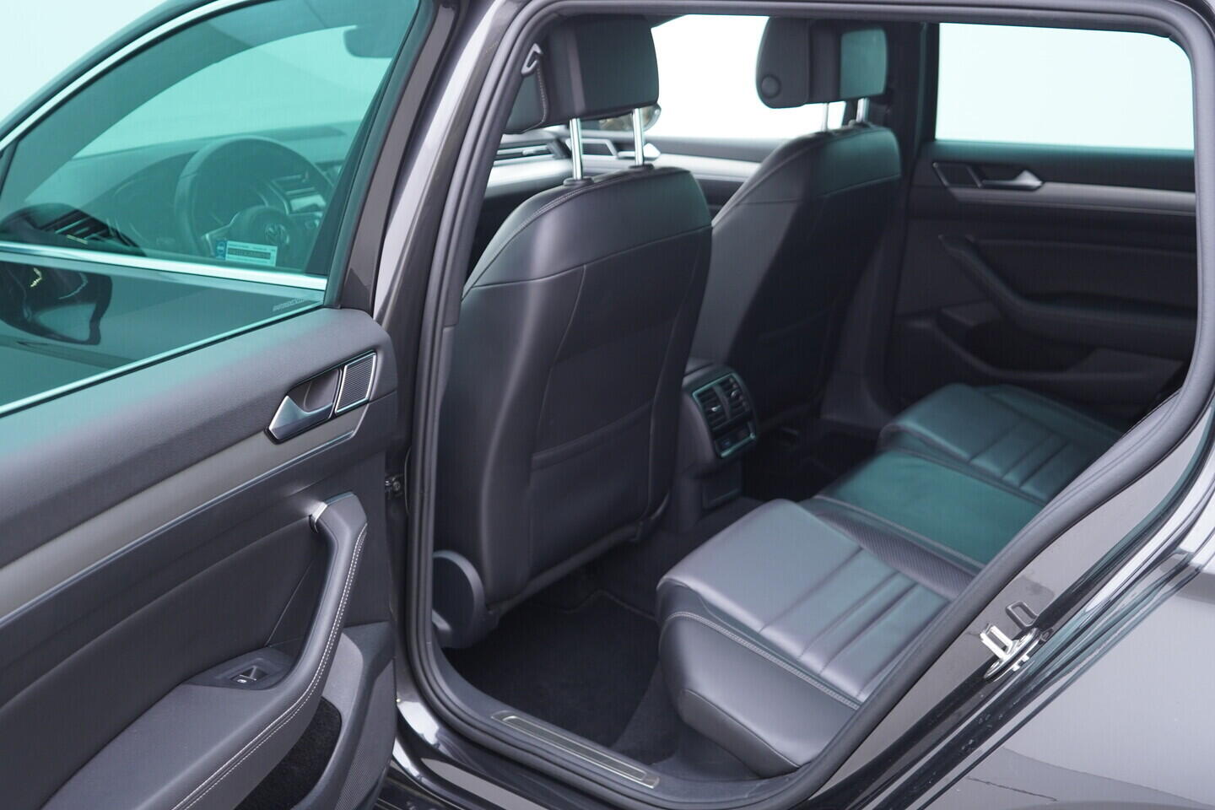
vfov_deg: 36.9
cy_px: 405
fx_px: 1215
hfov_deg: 53.1
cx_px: 608
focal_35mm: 36
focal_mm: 24
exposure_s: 1/40
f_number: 2.8
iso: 320
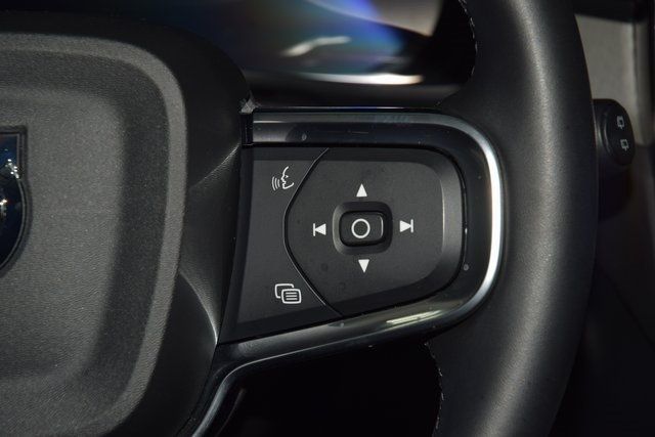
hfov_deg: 19.5
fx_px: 1911
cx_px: 328
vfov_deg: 13.0
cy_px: 218
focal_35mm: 105
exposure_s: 1/125
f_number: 8
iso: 100
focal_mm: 70
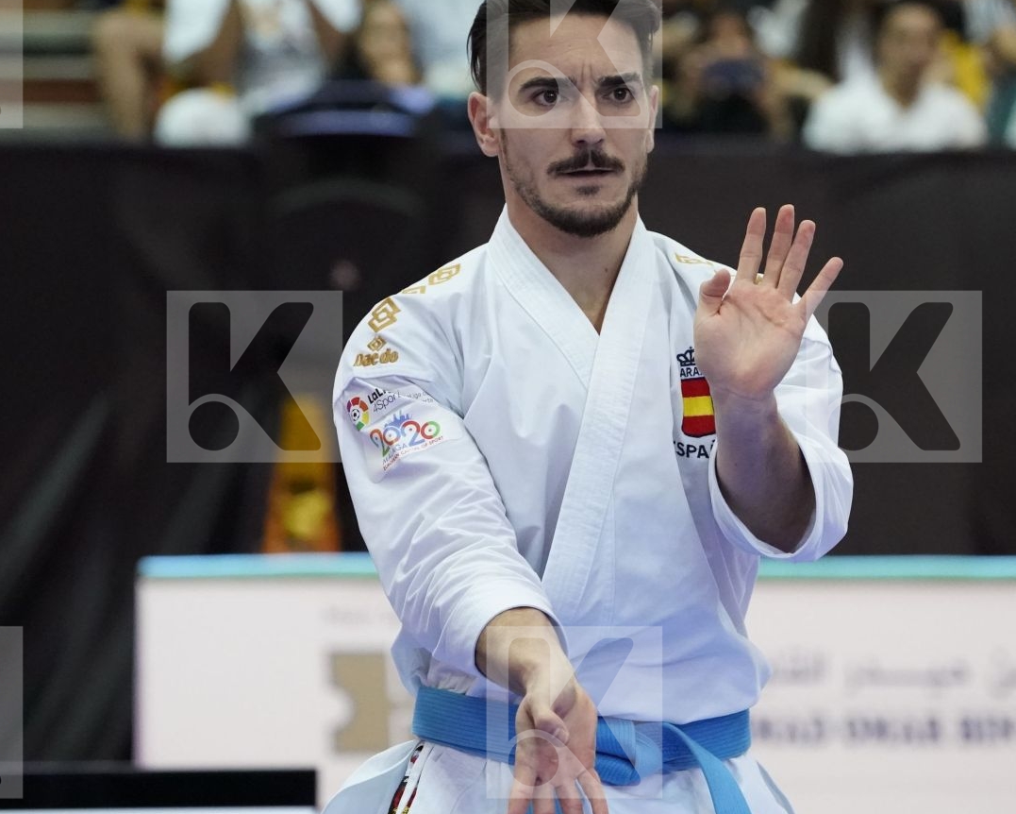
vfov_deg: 4.8
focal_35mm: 323
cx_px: 575
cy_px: 377
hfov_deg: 6.0
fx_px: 9714
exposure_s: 1/400
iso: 10000
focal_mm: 206
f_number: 5.6
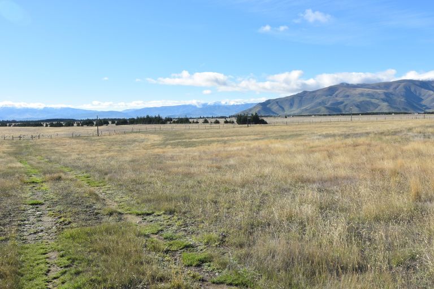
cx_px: 217
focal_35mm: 32
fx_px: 380
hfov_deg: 59.5
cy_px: 144
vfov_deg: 41.7
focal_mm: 21
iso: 200
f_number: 10
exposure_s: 1/400
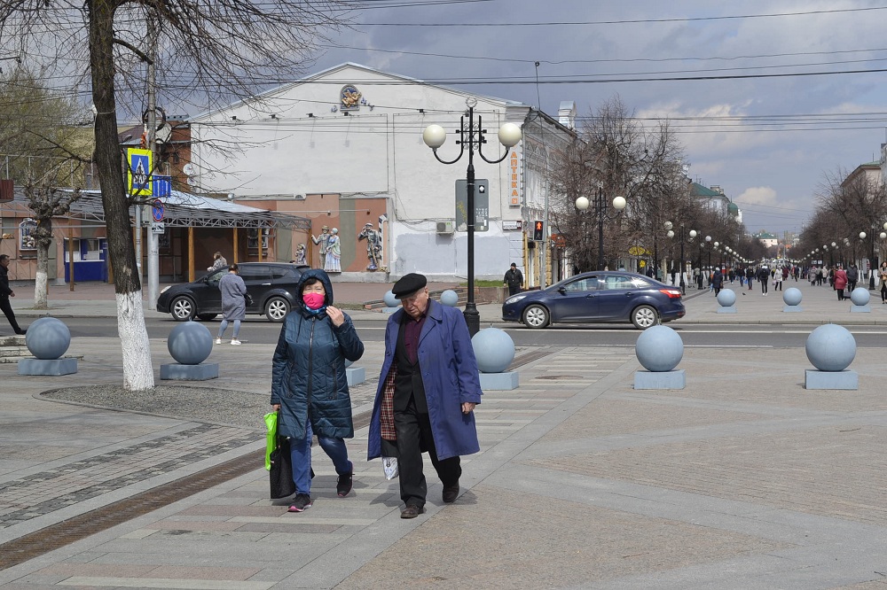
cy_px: 295
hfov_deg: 35.1
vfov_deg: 23.8
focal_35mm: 57
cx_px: 444
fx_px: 1404
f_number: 8
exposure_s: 1/250
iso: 100
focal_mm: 38
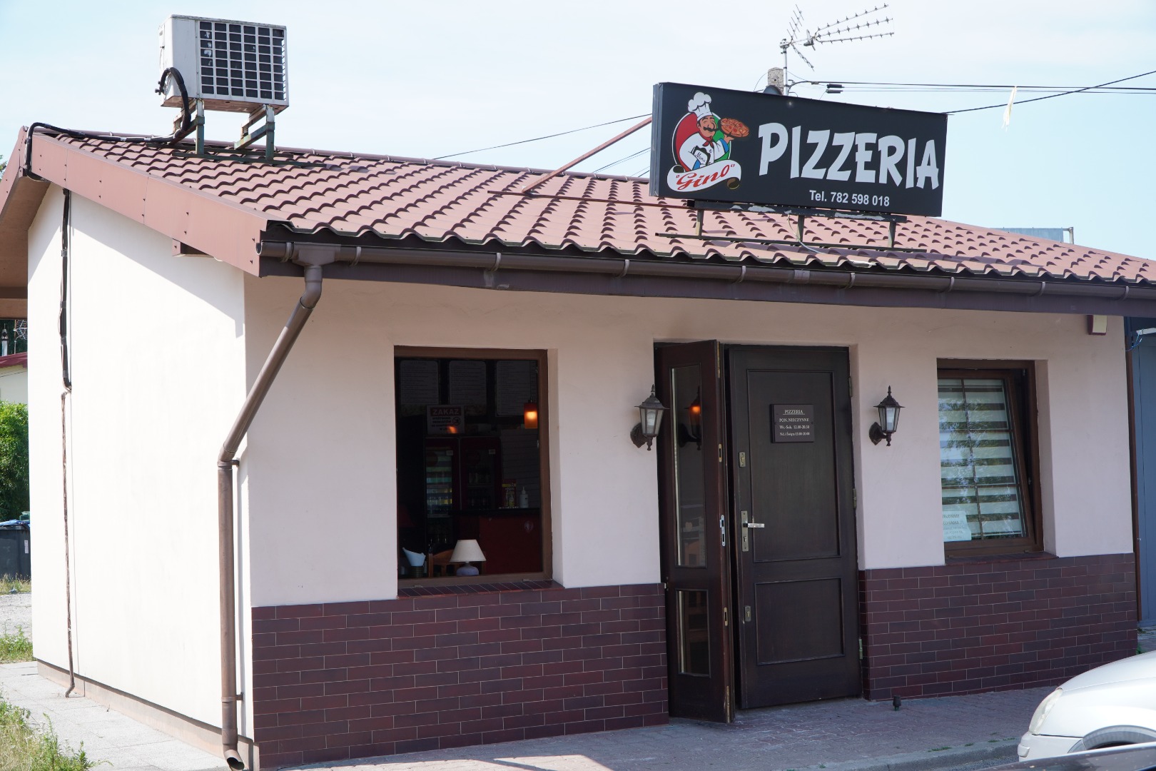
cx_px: 578
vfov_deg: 29.9
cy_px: 386
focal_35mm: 45
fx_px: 1445
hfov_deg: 43.6
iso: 100
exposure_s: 1/160
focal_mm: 30
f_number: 6.3
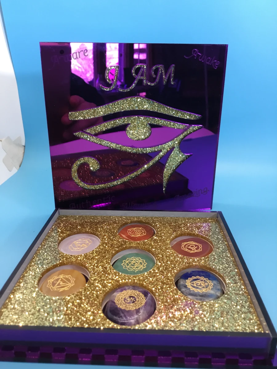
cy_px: 184
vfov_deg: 58.4
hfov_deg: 45.4
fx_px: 331
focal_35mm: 31
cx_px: 138
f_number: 2.4
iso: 32
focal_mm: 3.3
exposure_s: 1/30
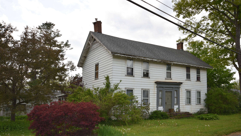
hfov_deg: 66.1
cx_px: 123
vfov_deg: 40.0
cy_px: 82
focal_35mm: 29
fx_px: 185
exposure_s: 1/200
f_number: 7.1
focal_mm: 18
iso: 100
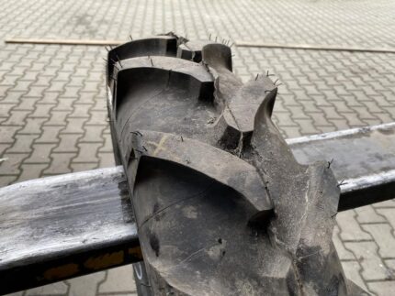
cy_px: 148
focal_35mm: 26
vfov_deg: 53.1
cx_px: 198
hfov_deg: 67.3
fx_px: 297
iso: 50
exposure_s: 1/121
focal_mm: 4.25
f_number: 1.8
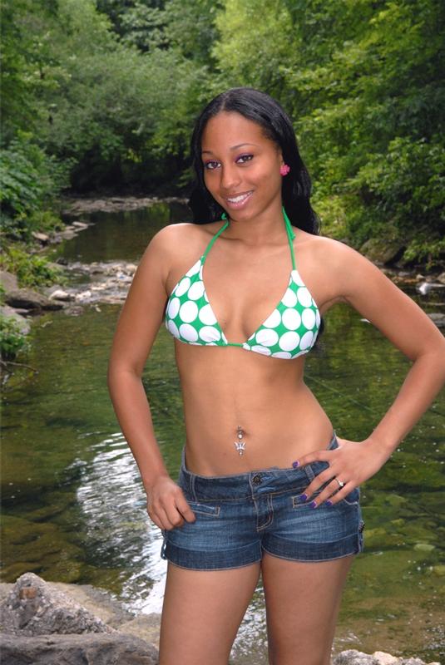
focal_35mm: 66
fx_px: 1221
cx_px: 222
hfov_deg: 20.7
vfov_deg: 30.5
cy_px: 332
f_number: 9
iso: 400
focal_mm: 44
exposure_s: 1/250
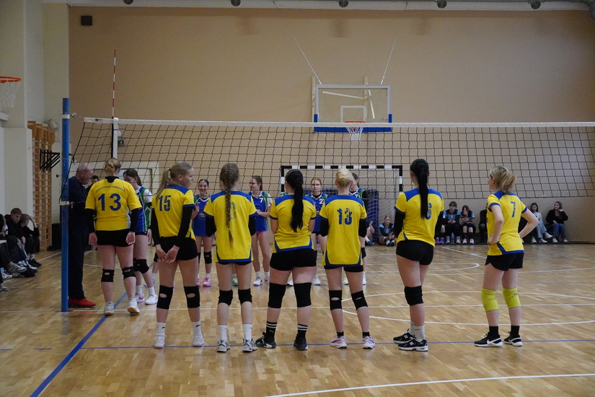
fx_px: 992
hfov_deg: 33.4
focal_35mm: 60
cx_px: 298
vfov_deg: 22.6
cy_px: 198
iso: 12800
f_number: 5
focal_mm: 40
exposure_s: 1/1000
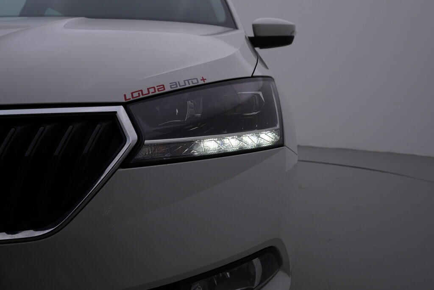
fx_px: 434
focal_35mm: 36
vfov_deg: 36.9
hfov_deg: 53.1
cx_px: 217
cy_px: 145
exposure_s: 1/160
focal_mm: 24
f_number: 6.3
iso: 125
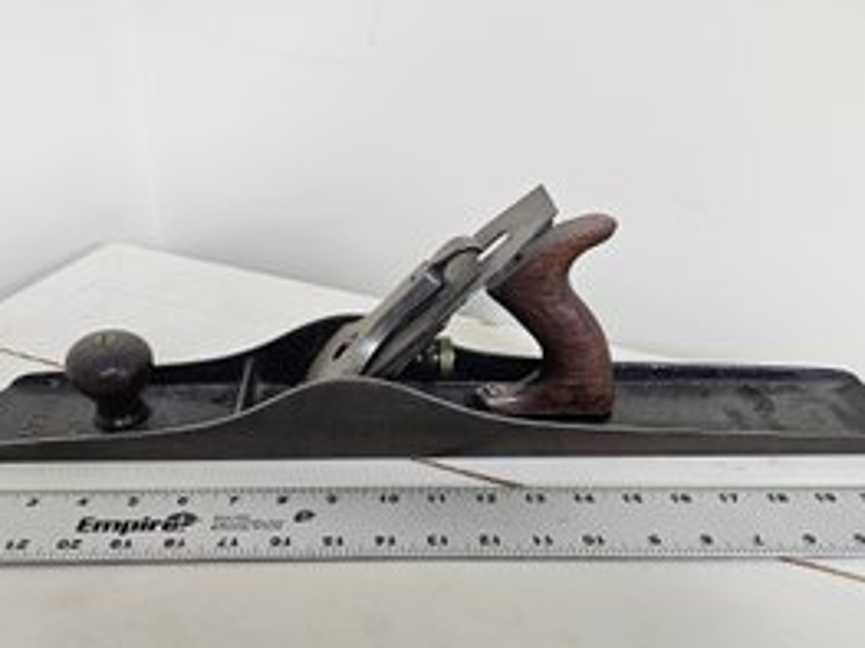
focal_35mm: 30
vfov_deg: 46.5
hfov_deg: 59.9
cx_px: 396
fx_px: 749
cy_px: 390
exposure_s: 1/120
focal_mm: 6.3
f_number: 1.7
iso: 320
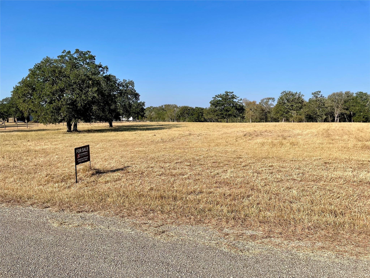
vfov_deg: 53.1
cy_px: 139
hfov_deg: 67.3
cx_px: 185
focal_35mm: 26
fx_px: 278
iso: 32
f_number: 1.6
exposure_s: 1/4000
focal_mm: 4.2
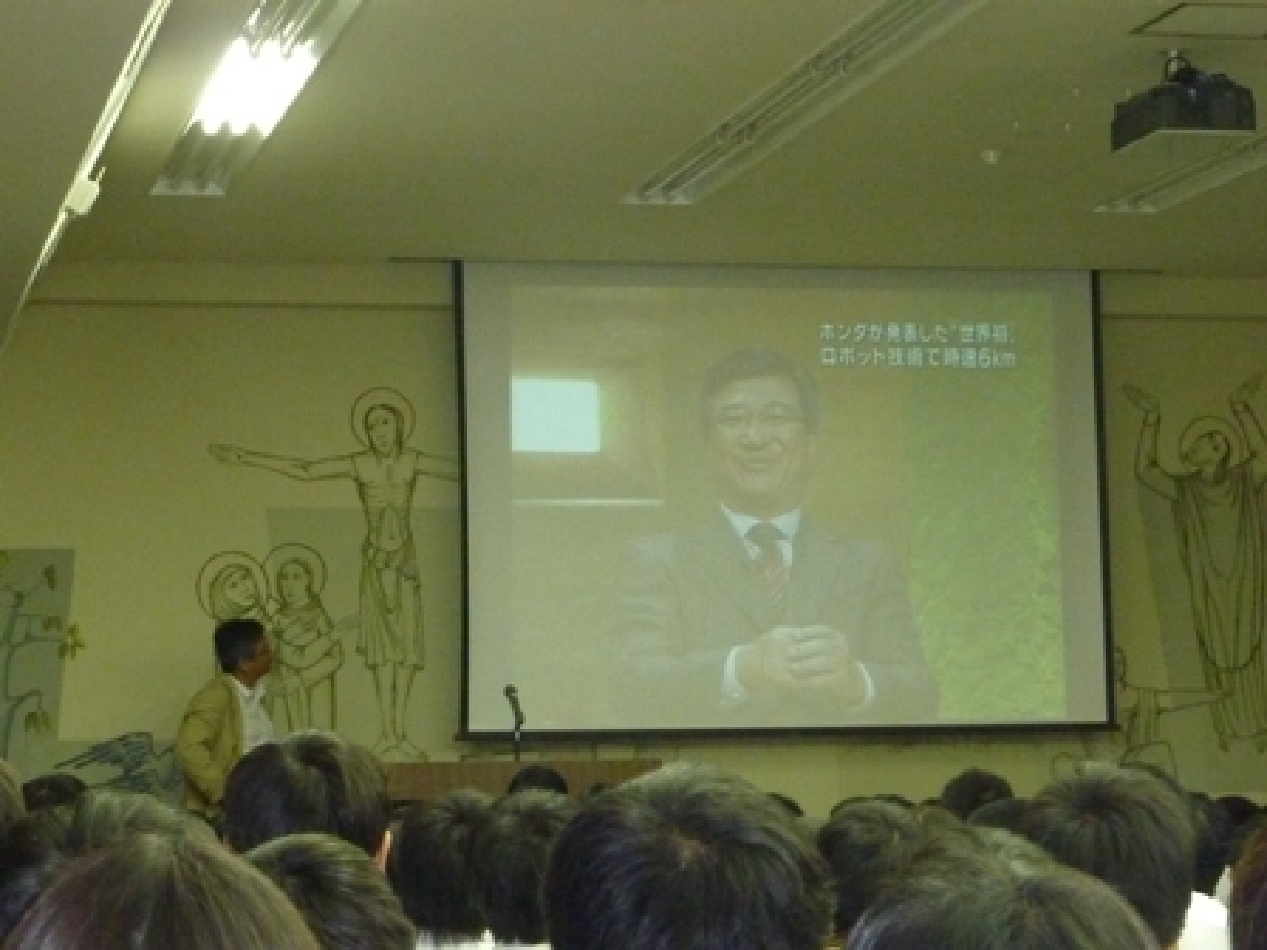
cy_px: 475
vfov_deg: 15.2
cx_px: 634
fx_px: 3550
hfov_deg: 20.2
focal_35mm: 97
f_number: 4.1
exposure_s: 1/30
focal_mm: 11
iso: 640
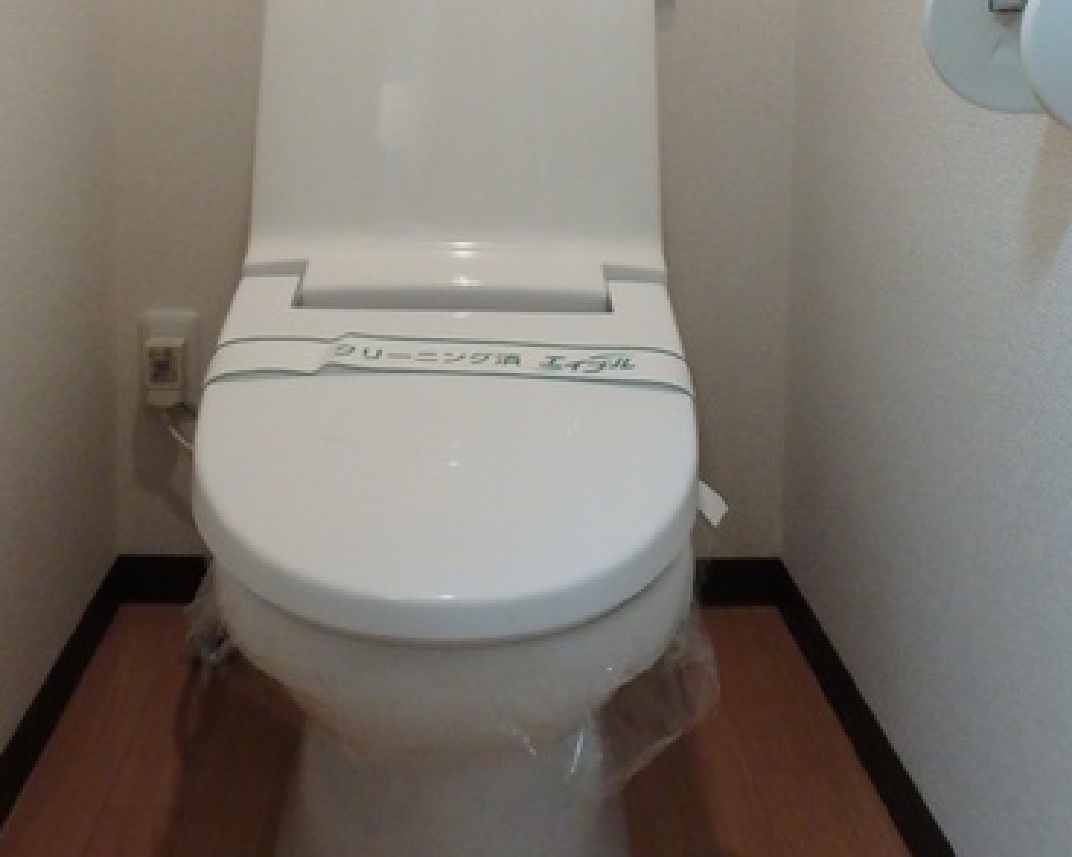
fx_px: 1237
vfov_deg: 35.3
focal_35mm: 39
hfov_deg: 46.7
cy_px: 38
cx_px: 456
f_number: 3.5
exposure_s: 1/30
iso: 640
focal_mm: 3.7
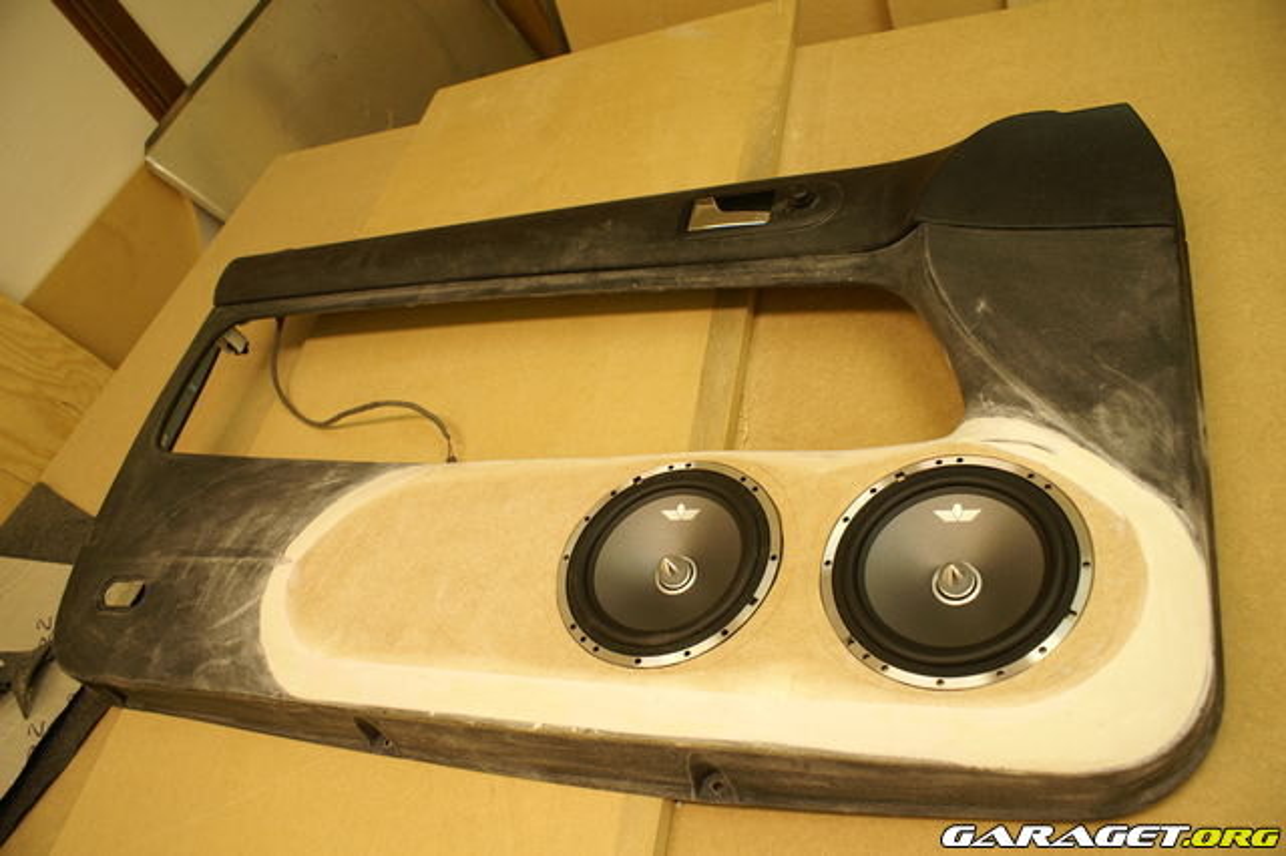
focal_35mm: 27
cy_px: 428
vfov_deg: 47.9
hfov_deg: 67.4
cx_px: 643
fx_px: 964
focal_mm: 18
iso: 200
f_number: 3.5
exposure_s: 1/30
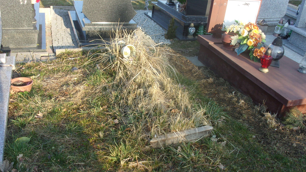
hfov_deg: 50.5
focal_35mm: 40
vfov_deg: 29.6
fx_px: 325
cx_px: 154
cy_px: 103
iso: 80
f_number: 4.5
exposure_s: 1/150
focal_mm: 6.4
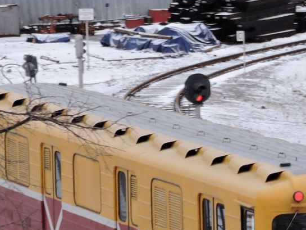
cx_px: 226
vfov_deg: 4.3
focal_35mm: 346
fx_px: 3059
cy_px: 242
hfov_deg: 5.7
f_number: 4.4
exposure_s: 1/60
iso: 400
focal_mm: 25.9
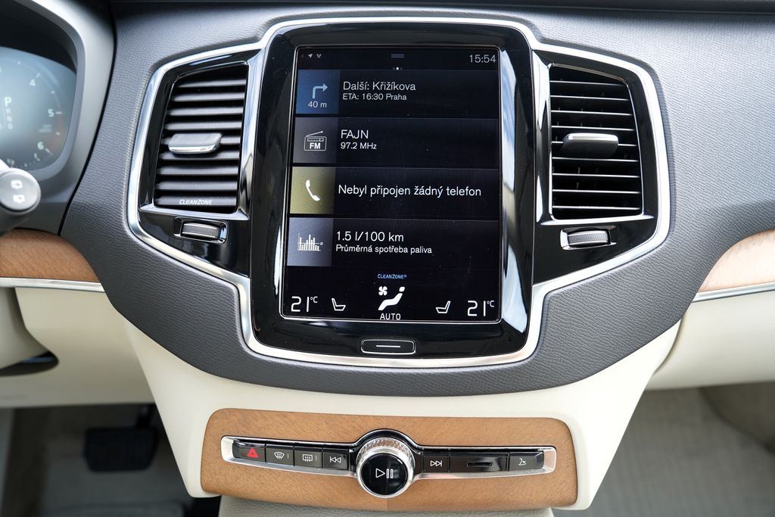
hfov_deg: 63.7
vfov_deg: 45.0
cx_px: 388
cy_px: 258
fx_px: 624
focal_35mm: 29
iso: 250
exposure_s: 1/60
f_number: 4
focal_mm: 29
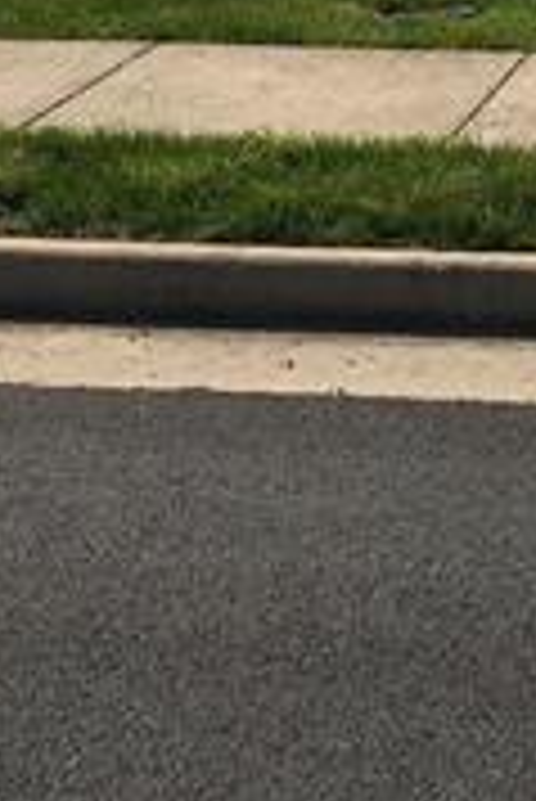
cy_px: -310
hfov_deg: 11.1
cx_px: 626
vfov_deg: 15.7
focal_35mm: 122
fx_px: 2719
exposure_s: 1/2481
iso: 25
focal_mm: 4.15
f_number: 2.2
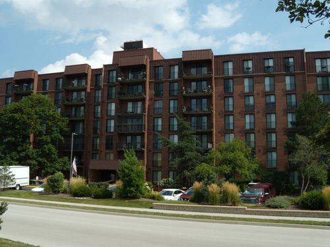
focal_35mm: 36
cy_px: 124
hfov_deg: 51.4
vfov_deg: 39.7
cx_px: 165
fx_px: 343
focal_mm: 6.4
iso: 80
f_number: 8.5
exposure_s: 1/200
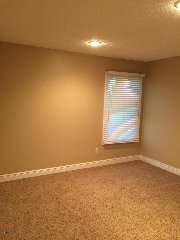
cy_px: 120
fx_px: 201
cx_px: 90
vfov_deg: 61.7
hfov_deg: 48.2
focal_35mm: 29
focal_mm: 4.15
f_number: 2.2
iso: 100
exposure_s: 1/15
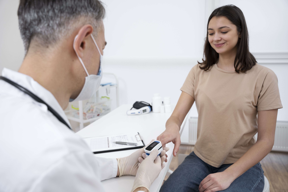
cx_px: 144
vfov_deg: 41.6
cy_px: 96
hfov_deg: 59.3
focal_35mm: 32
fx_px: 253
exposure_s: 1/160
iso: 400
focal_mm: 31.6
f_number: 4
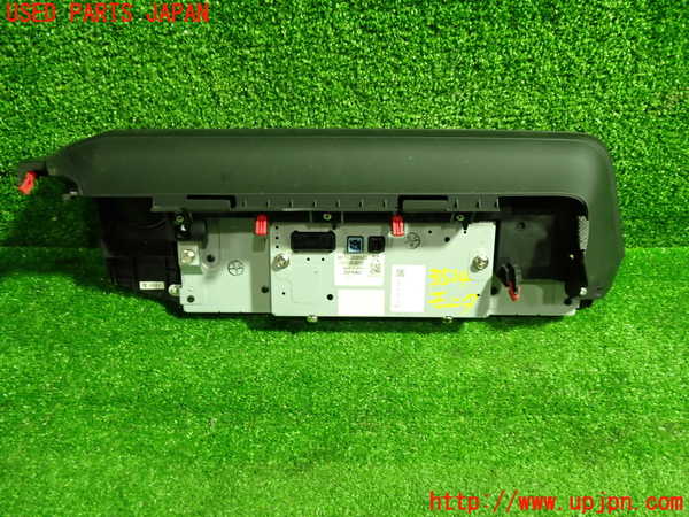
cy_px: 258
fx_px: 597
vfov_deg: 46.8
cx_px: 344
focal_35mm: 30
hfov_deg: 60.0
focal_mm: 5.4
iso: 500
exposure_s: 1/30
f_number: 2.3
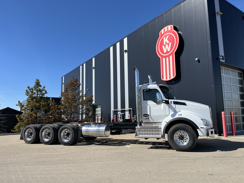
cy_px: 92
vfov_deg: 53.1
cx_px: 122
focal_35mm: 26
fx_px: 183
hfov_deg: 67.3
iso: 50
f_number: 1.6
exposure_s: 1/4149
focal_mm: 5.1
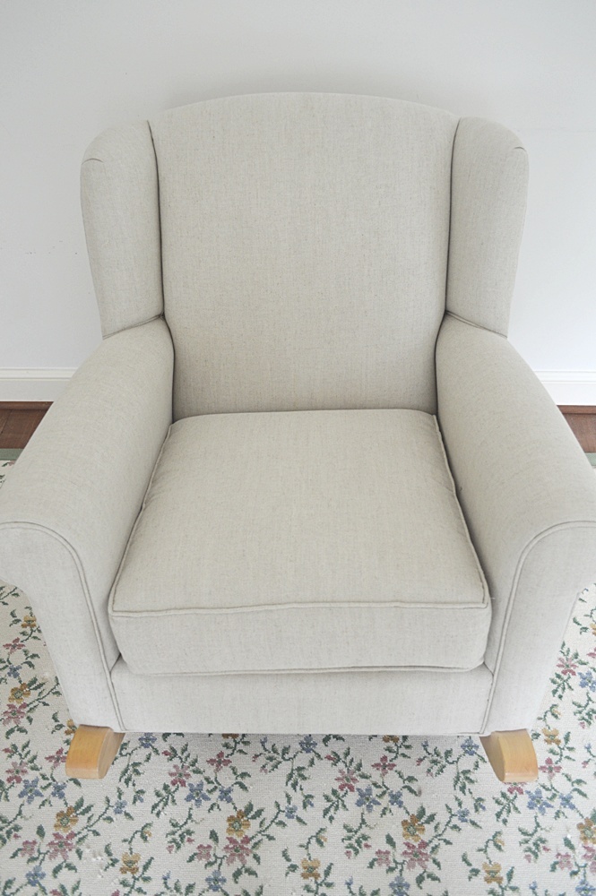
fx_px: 672
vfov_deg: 67.4
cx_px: 298
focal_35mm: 27
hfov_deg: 47.9
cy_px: 448
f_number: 3.5
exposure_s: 1/30
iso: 400
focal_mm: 18
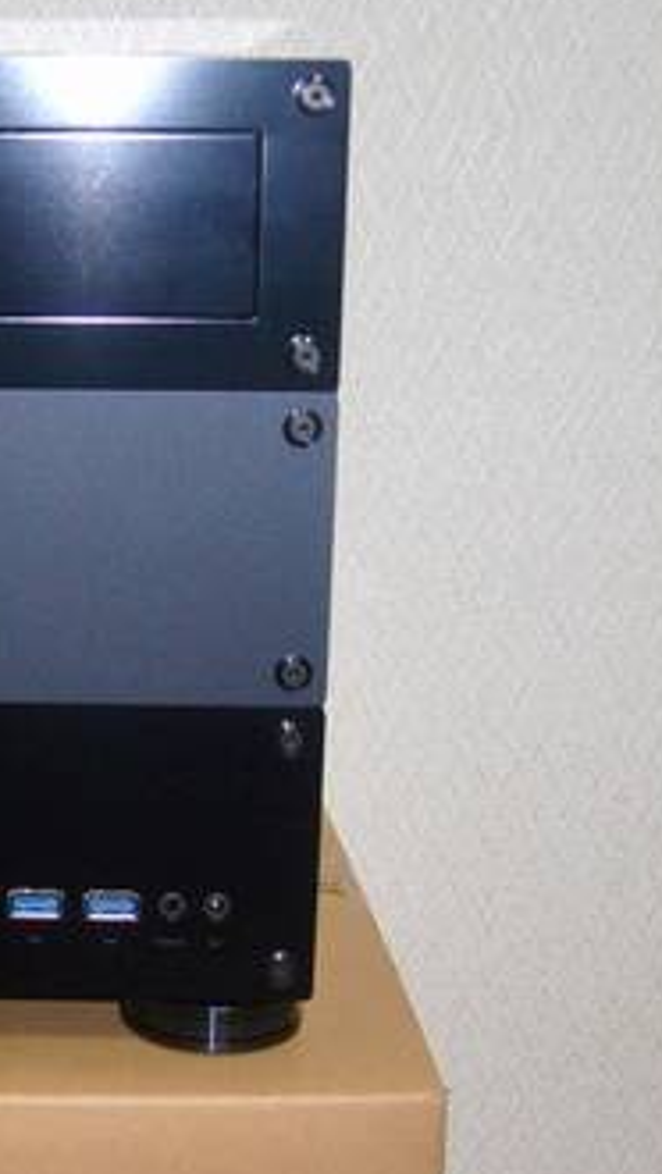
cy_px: 601
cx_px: -89
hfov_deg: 15.4
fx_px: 2368
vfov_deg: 27.9
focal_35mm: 76
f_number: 3.2
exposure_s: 1/8
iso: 125
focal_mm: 7.5
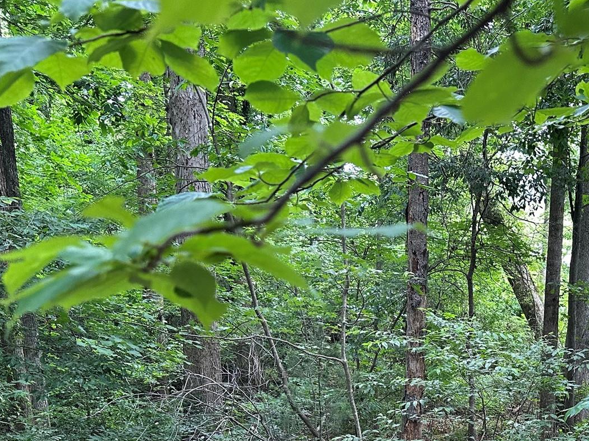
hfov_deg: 39.8
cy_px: 411
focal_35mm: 47
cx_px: 404
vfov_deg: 29.4
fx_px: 800
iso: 200
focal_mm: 6.86
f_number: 1.78
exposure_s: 1/121
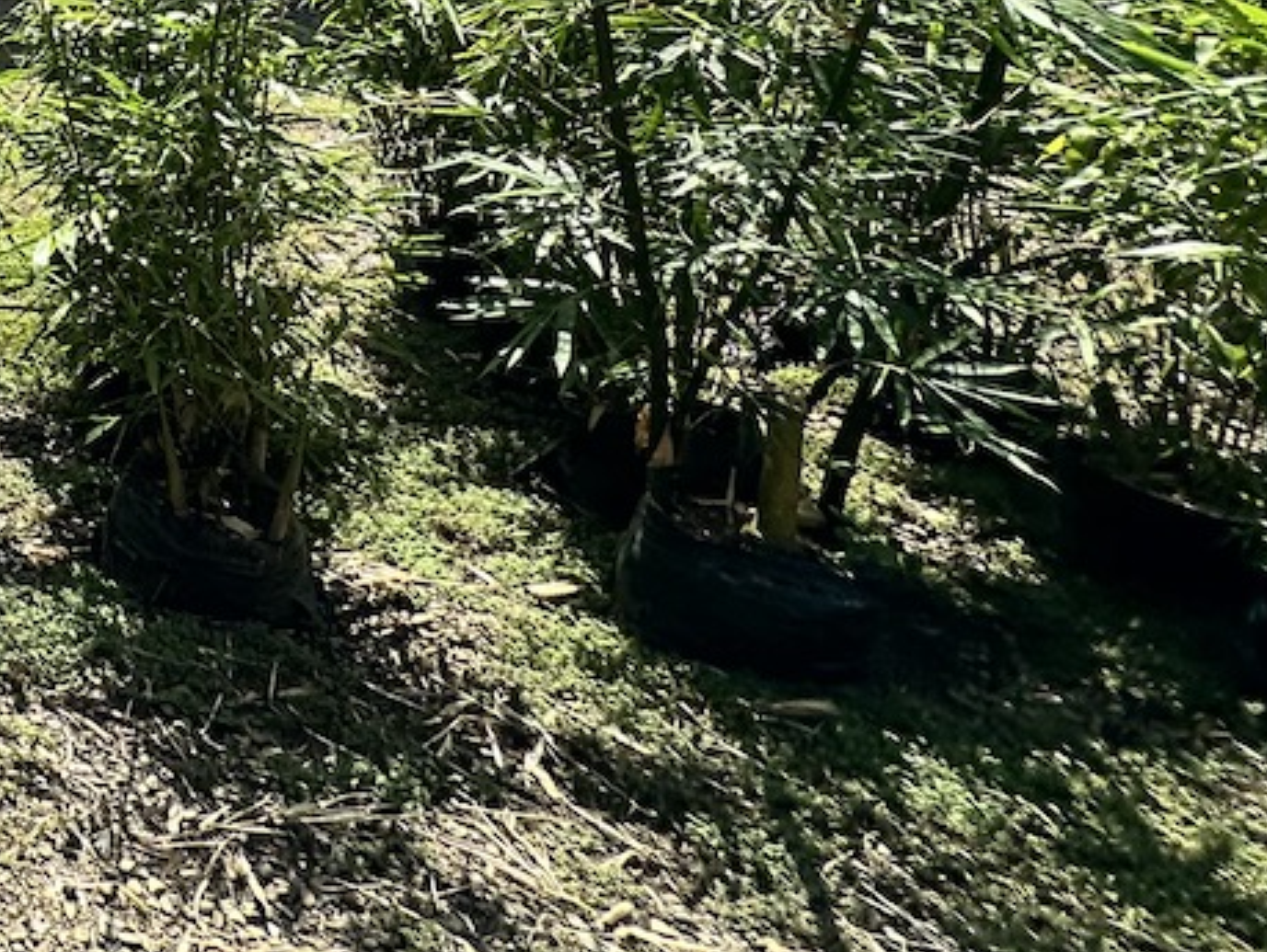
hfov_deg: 32.1
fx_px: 1429
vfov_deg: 30.1
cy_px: -257
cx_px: -480
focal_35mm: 39
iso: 40
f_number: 2.2
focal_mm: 2.22
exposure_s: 1/1261
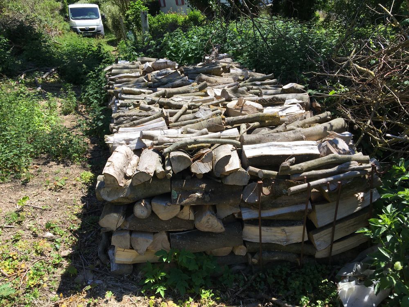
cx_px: 204
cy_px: 154
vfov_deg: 48.2
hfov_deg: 61.7
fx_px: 343
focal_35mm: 29
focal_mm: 4.15
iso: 25
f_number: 2.2
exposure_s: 1/974
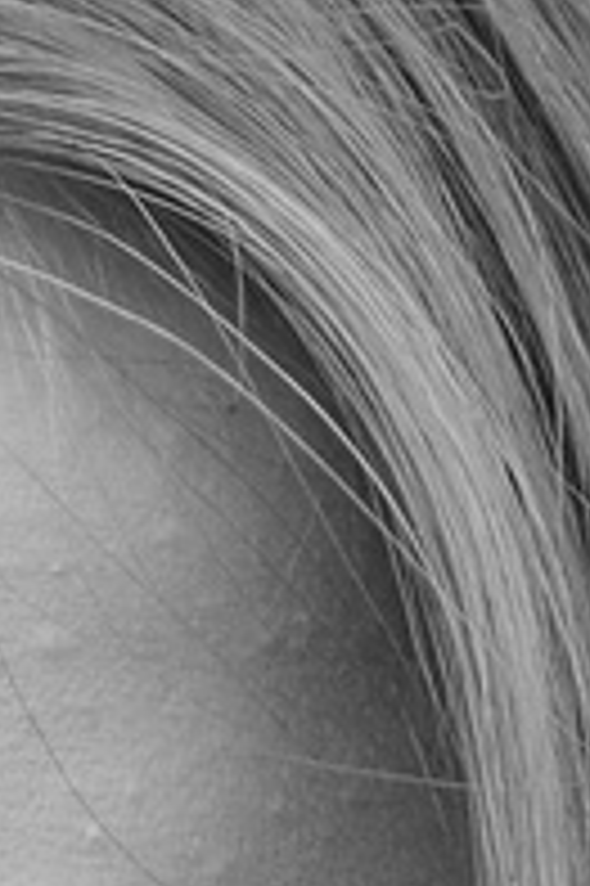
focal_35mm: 1109
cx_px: -281
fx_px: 27302
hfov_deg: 1.2
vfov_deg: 1.9
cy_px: 1938
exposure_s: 1/250
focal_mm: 135
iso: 250
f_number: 5.6
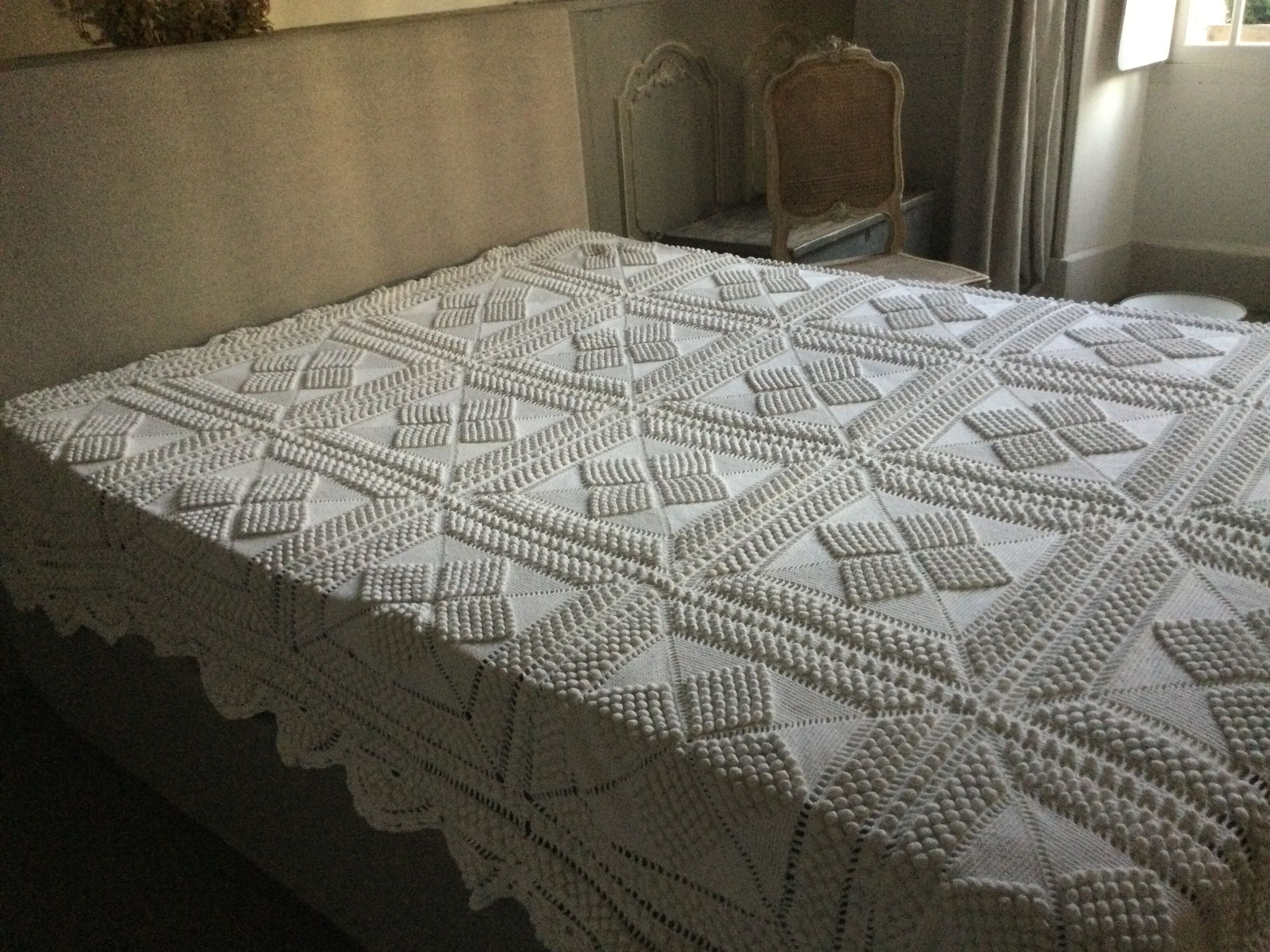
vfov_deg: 45.4
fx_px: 1137
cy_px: 476
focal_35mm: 31
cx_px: 635
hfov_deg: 58.4
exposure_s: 1/25
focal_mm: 3.3
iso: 200
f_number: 2.4
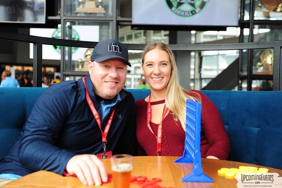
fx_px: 376
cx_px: 141
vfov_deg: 28.0
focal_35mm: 48
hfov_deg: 41.1
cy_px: 94
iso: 400
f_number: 3.5
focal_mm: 48
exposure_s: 1/250
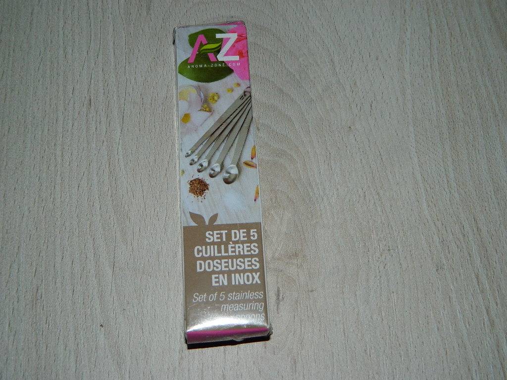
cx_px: 254
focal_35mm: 47
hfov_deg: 40.4
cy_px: 190
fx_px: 688
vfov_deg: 30.9
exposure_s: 1/50
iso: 200
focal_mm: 8.4
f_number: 10.2
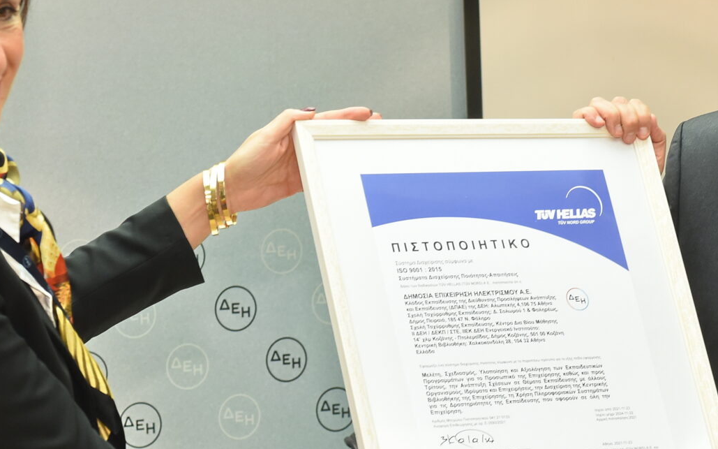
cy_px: 316
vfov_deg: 9.2
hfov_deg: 14.7
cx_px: 443
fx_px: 2778
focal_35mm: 142
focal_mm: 56
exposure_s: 1/80
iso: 1250
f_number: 6.3
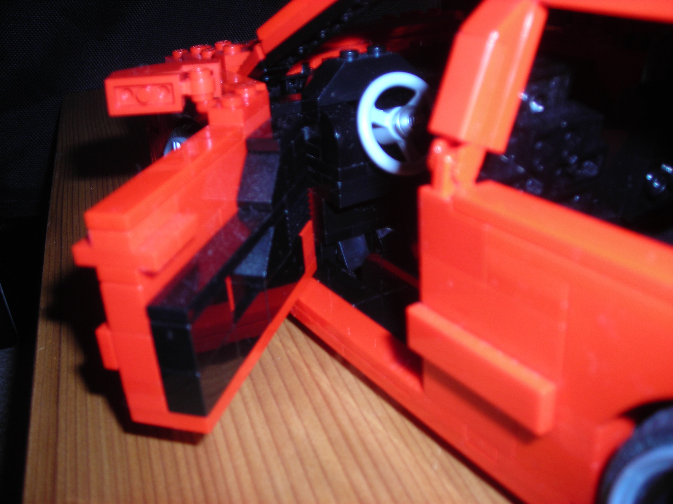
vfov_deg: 37.7
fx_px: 739
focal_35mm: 38
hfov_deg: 49.0
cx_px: 336
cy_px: 252
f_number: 3.2
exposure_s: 1/60.1
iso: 50
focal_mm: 6.3
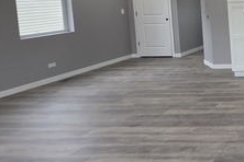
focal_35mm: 39
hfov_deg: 31.5
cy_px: 14
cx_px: 346
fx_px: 264
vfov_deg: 32.4
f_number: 1.9
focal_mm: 2.2
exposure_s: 1/120
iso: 125
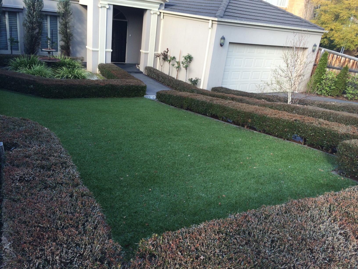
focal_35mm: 29
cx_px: 179
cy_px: 134
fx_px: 300
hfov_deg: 61.7
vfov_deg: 48.2
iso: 32
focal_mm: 4.15
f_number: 2.2
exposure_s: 1/277
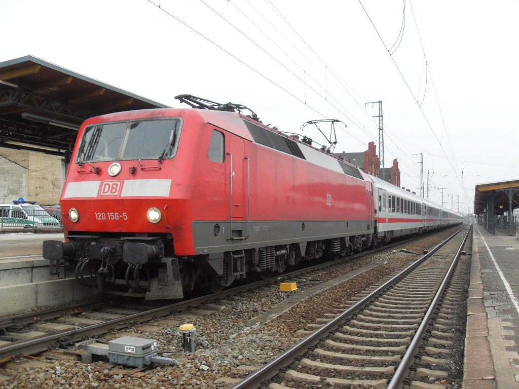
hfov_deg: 54.0
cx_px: 260
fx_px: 510
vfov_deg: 41.8
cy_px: 194
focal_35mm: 34
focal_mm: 6.3
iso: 80
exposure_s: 1/180
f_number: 2.8
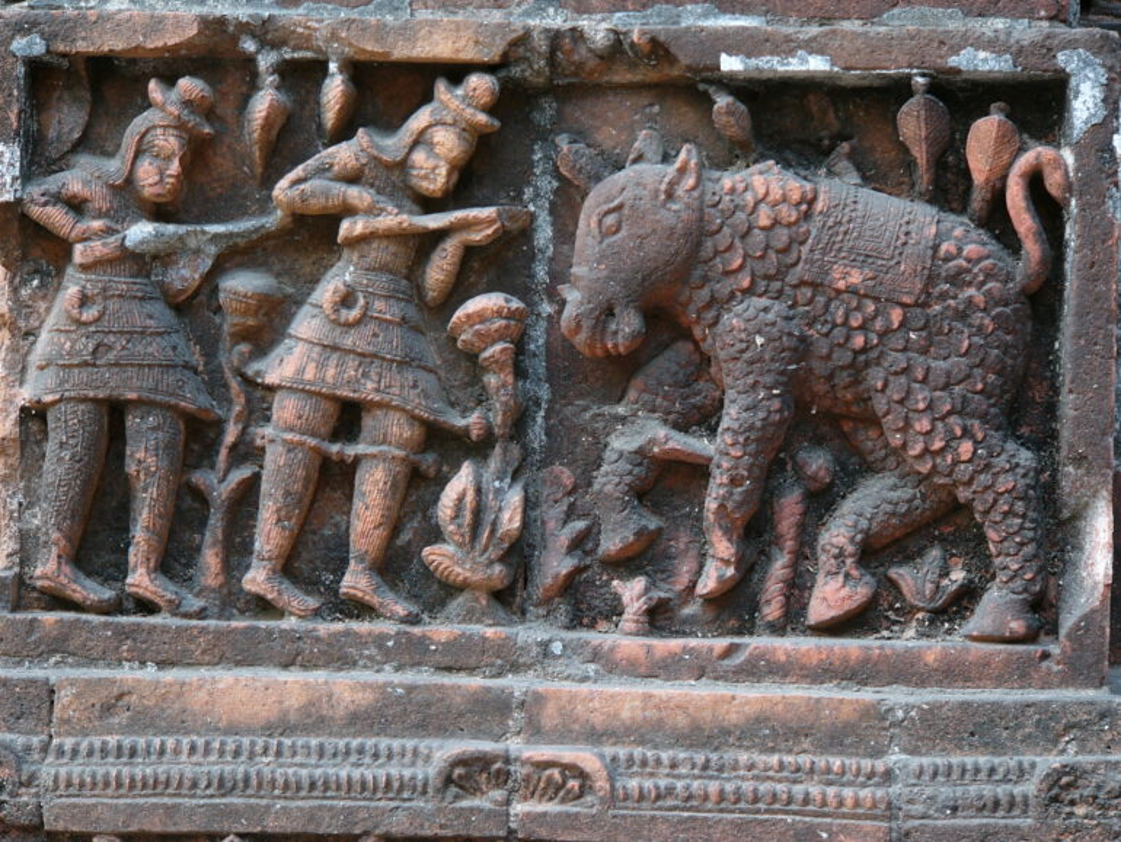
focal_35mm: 128
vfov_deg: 11.6
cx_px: 560
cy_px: 421
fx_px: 4146
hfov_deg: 15.4
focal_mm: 21.3
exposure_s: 1/40
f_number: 2.8
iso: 50
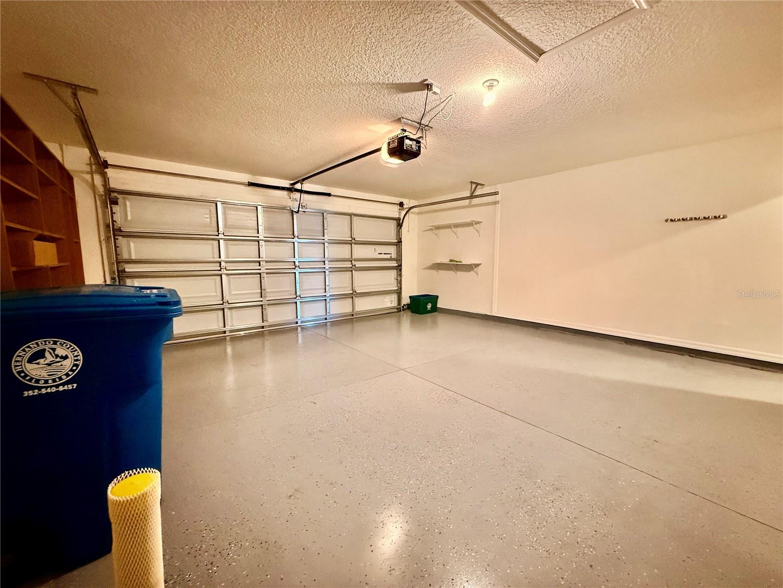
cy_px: 294
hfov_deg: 102.1
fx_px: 317
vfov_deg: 85.7
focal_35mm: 14
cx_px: 392
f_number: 2.2
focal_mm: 2.22
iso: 1000
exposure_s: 1/40
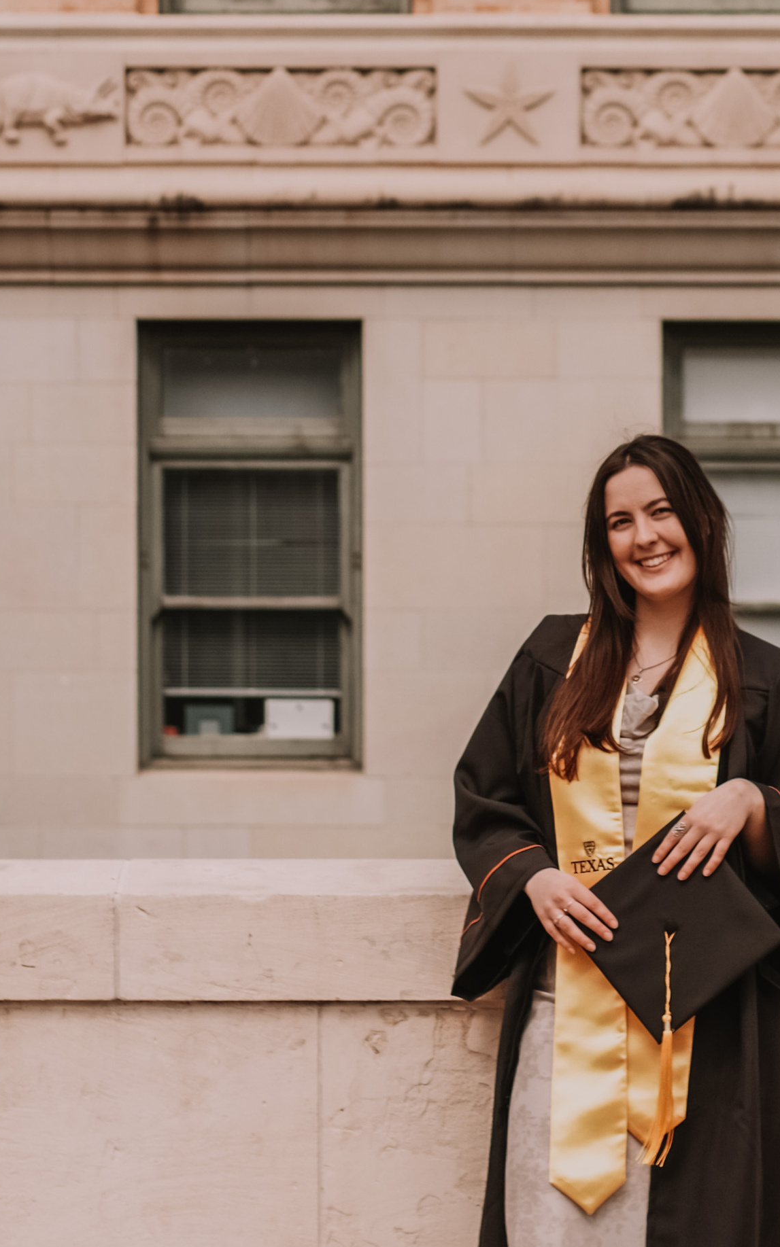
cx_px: 589
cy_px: 289
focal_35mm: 96
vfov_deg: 21.4
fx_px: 3265
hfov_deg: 13.6
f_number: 2.2
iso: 160
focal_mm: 30
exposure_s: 1/3500
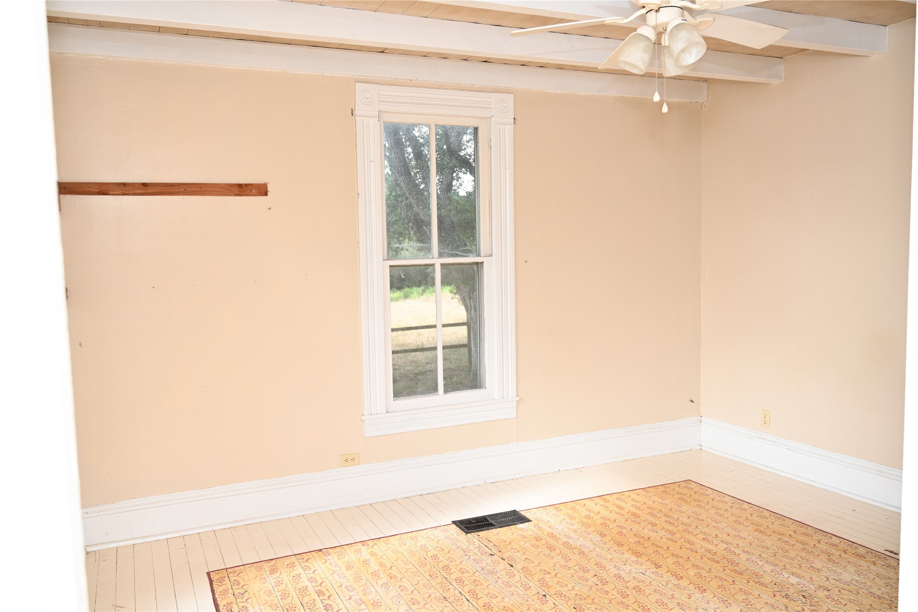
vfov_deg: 45.0
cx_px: 459
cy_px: 306
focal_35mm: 29
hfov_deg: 63.7
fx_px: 739
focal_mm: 29
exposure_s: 1/80
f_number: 4.5
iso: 200
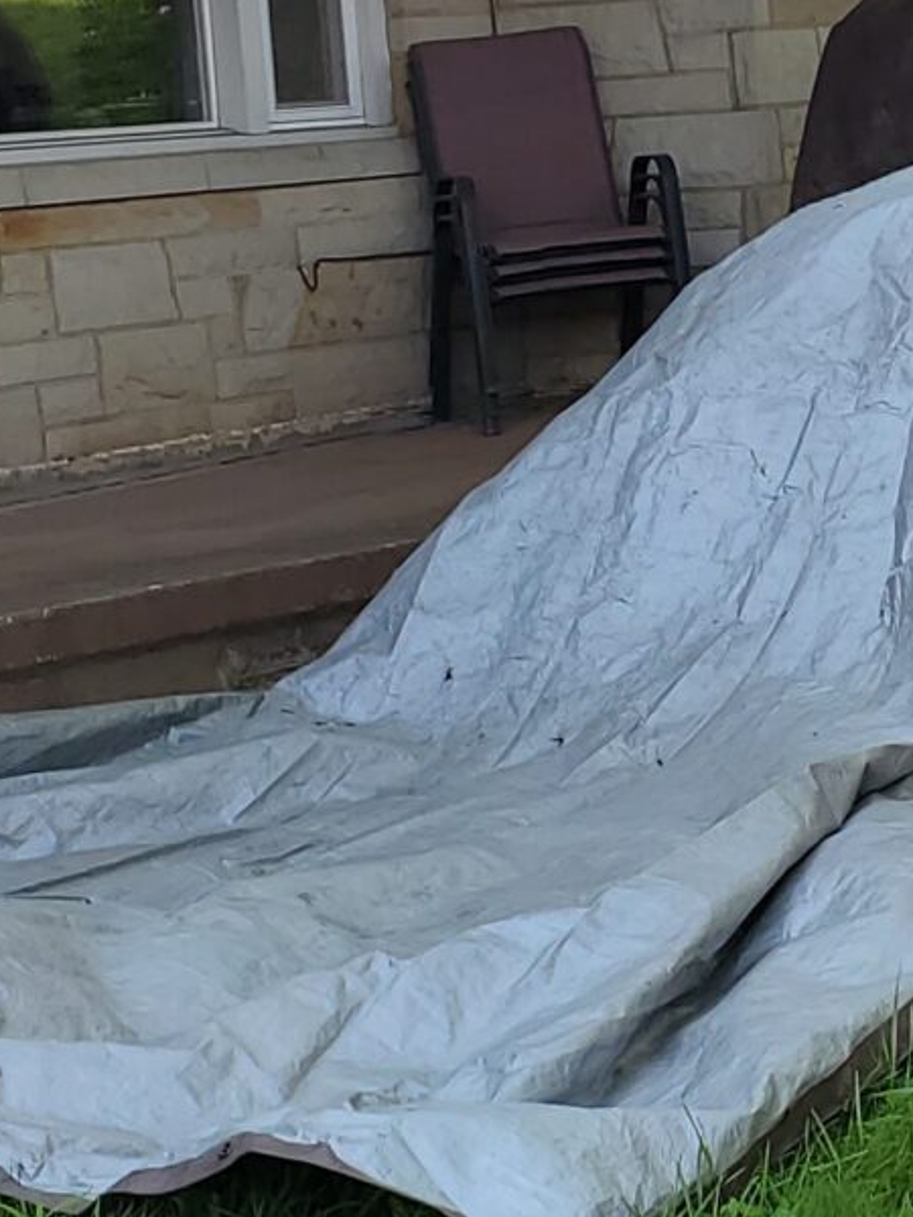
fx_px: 3904
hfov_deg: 13.2
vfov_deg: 17.7
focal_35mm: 111
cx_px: 911
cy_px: 373
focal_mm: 4.3
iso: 50
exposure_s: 1/334
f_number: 2.4
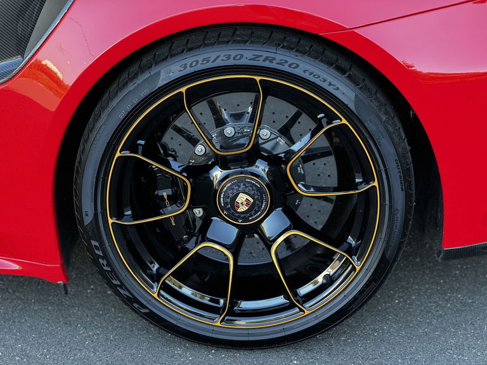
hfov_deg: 25.3
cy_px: 182
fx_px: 1083
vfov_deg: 19.1
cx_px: 244
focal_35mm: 77
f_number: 2.8
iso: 200
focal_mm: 9
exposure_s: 1/99
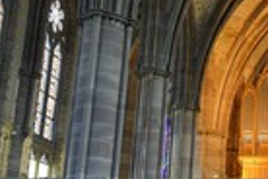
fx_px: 610
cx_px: 338
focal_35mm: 82
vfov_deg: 16.6
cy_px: 125
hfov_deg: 22.4
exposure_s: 1/30
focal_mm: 27
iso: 1600
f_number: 3.5
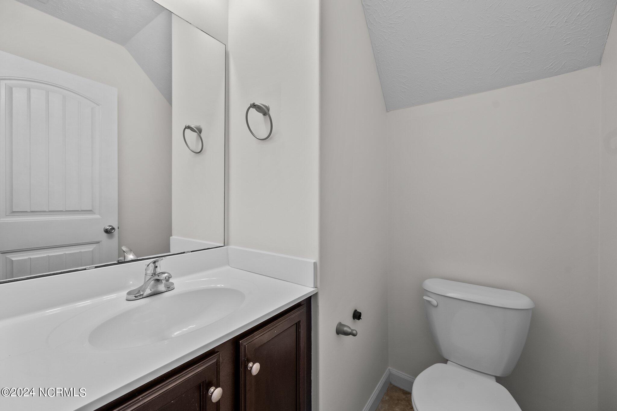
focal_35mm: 14
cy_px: 206
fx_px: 240
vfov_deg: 81.2
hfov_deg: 104.3
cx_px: 308
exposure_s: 1/13
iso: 400
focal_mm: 14
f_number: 6.3
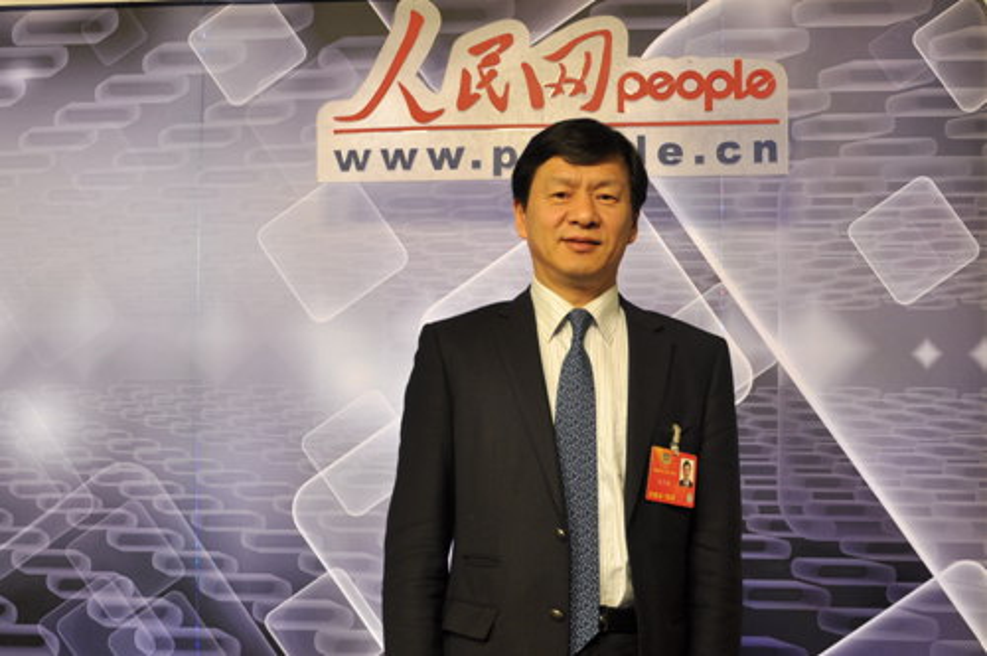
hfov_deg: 57.3
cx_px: 494
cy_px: 328
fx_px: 904
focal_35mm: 33
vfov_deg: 39.9
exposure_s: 1/60
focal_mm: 22
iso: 200
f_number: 4
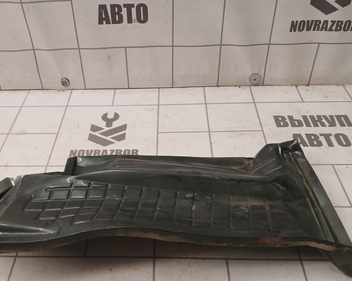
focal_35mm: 38
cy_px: 182
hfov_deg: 47.7
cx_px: 144
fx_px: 396
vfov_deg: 38.8
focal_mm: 4
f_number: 1.8
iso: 160
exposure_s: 1/50
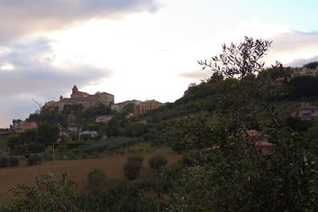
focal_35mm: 85
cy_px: 88
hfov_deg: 23.6
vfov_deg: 16.0
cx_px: 68
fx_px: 750
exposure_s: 1/50
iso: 250
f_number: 11
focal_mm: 50
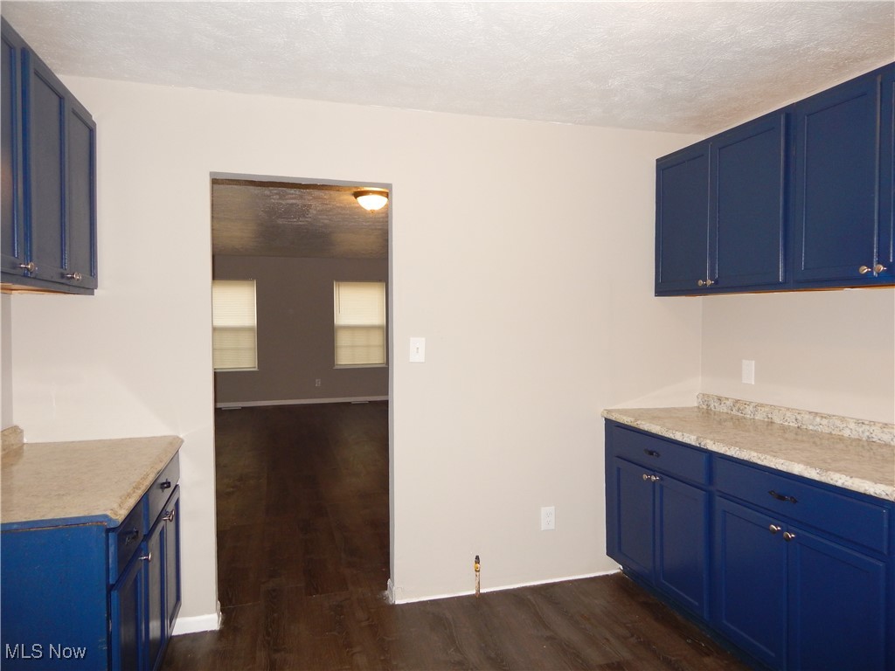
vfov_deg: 58.9
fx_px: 595
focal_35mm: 23
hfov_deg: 73.9
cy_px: 336
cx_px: 448
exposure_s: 1/30
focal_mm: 4
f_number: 3
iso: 200
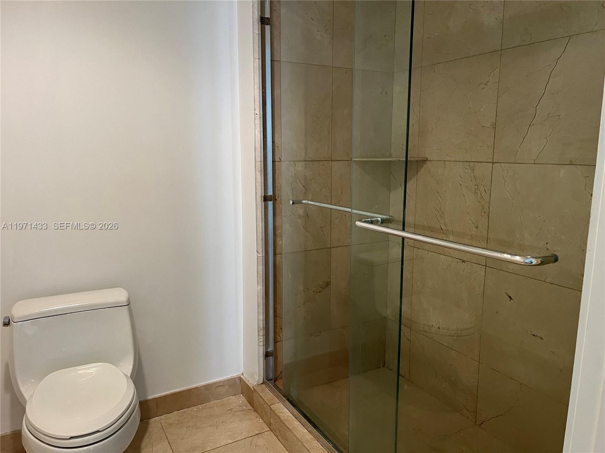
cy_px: 226
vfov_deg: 53.1
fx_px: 454
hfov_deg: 67.3
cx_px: 302
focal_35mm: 26
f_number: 1.6
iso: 125
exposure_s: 1/60
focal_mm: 5.1
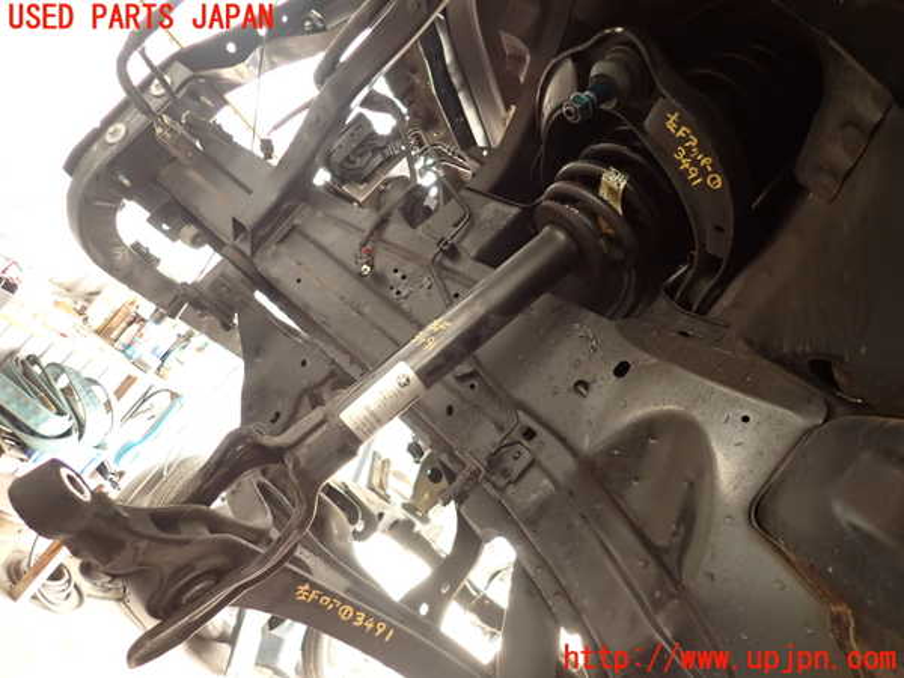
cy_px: 339
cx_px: 452
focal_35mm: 25
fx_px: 653
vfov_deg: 54.9
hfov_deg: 69.4
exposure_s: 1/30
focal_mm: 4.5
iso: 250
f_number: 2
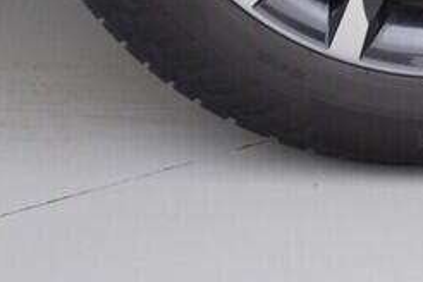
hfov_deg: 13.4
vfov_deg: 8.6
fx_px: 1762
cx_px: 490
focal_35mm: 150
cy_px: -300
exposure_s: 1/50
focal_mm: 24
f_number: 3.2
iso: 125
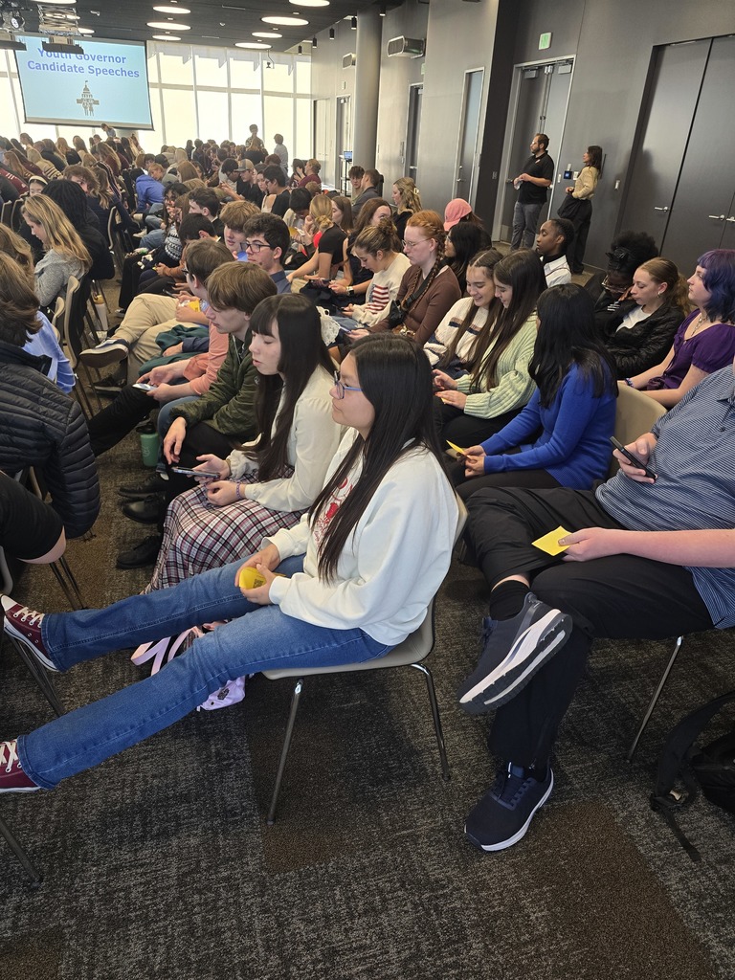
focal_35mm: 23
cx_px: 368
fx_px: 651
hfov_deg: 58.9
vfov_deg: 73.9
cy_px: 490
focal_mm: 6.3
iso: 200
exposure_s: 1/120
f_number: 1.7
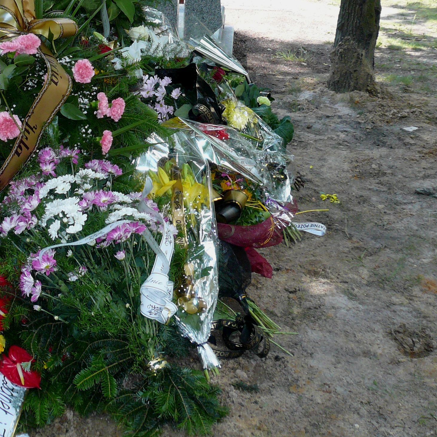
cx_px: 119
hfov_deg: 32.3
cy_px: 110
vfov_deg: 32.2
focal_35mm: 52
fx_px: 743
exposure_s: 1/320
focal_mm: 4.6
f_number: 2.8
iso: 100
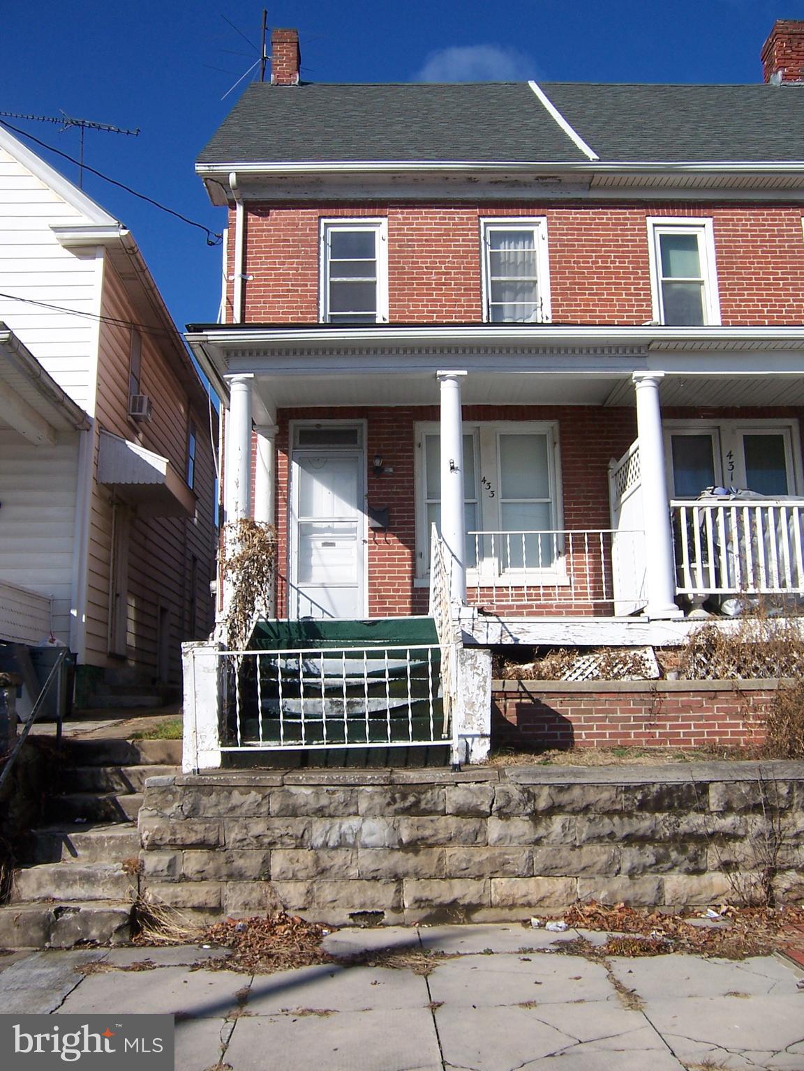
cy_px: 536
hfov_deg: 42.9
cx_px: 402
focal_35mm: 33
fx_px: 1022
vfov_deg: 55.4
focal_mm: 5.5
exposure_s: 1/1000
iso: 80
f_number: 4
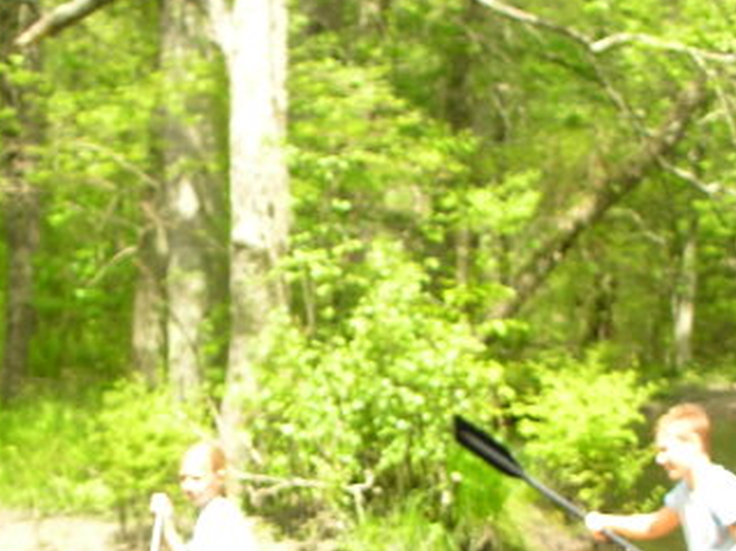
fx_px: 2061
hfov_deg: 20.1
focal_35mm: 97
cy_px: 678
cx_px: 206
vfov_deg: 14.7
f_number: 3.2
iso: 50
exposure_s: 1/125
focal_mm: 8.9
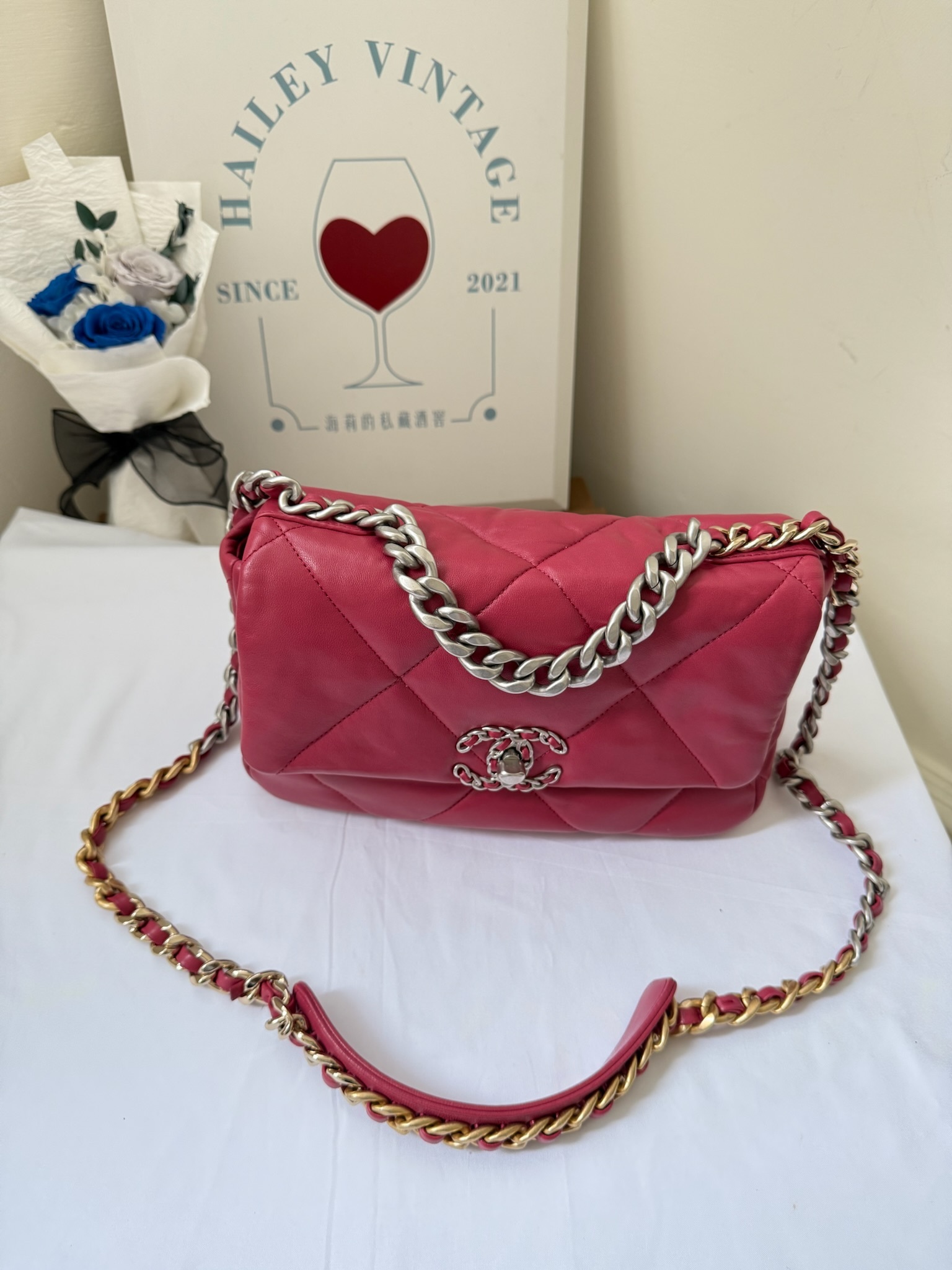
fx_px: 880
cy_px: 635
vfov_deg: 71.6
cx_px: 476
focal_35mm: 24
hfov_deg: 56.8
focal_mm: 6.76
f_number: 1.78
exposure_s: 1/105
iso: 200
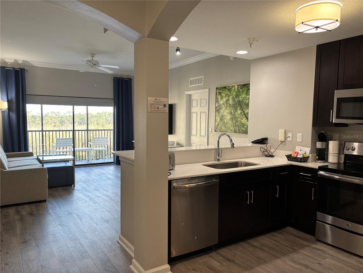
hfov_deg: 67.3
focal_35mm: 26
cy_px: 136
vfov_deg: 53.1
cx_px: 182
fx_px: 273
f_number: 1.6
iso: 100
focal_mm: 5.96
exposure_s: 1/60
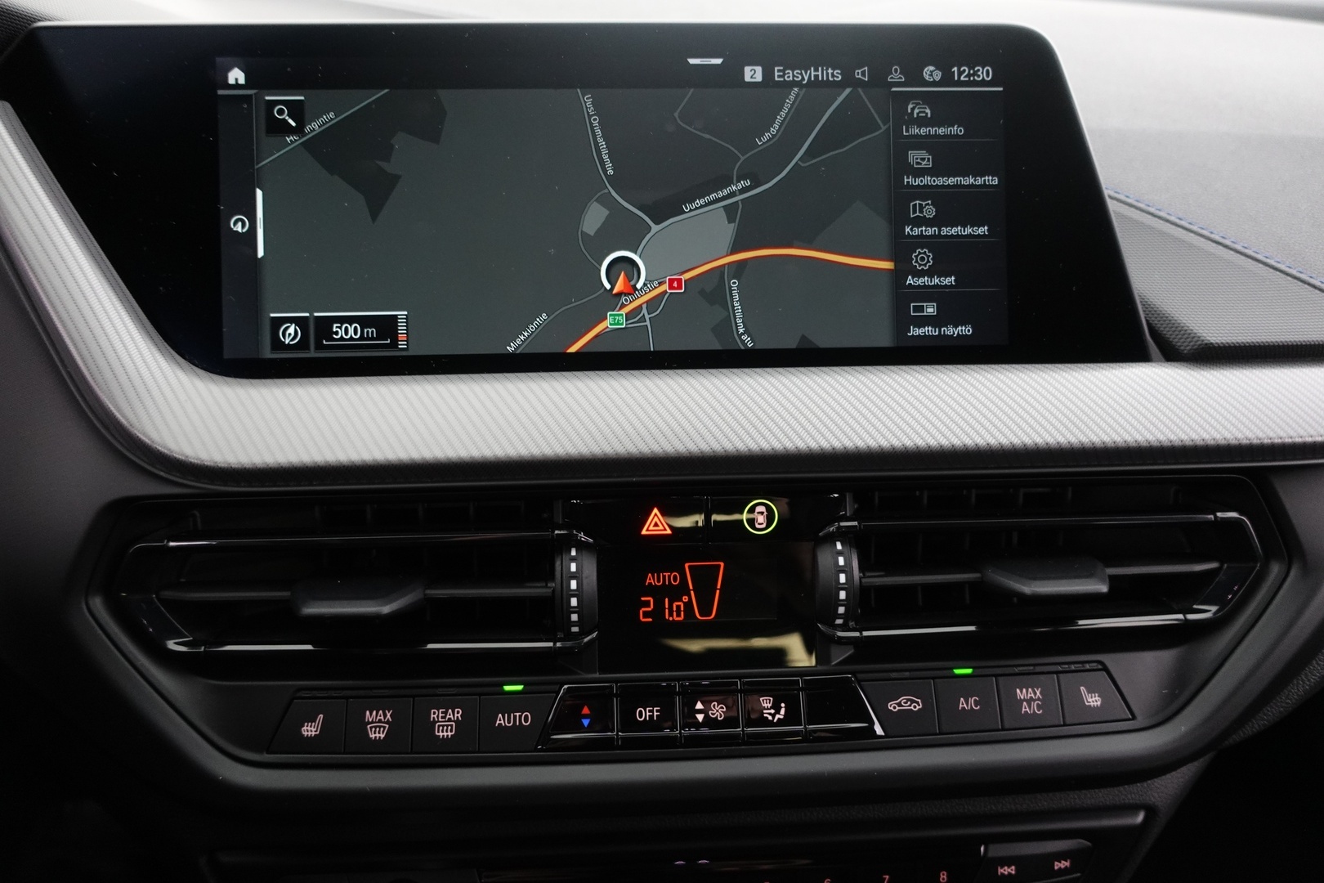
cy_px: 442
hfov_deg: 73.7
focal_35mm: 24
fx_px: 883
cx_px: 662
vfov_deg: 53.1
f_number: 1.8
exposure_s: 1/20
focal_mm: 9.4
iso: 800
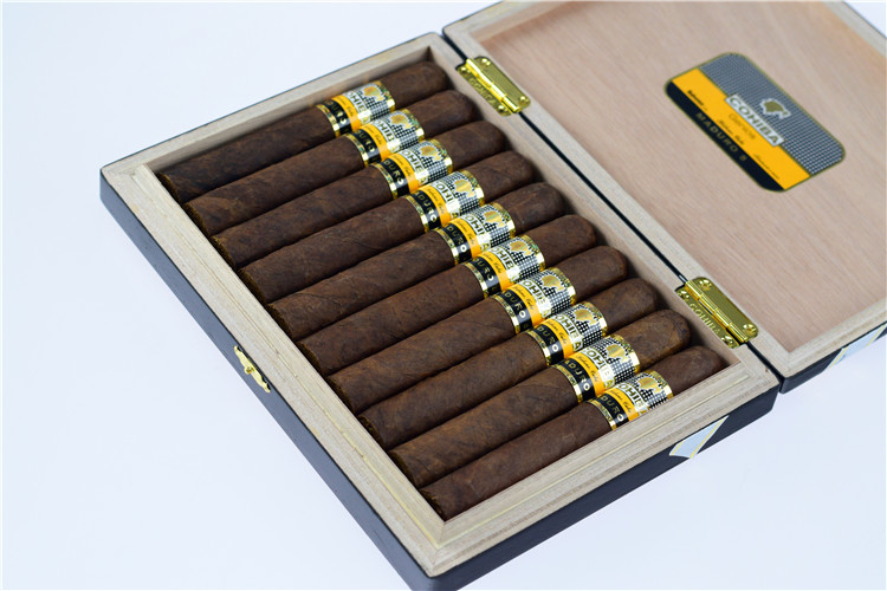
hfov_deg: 27.0
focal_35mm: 75
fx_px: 1848
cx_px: 444
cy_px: 296
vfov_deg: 18.2
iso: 800
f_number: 5.6
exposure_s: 1/125
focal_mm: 50
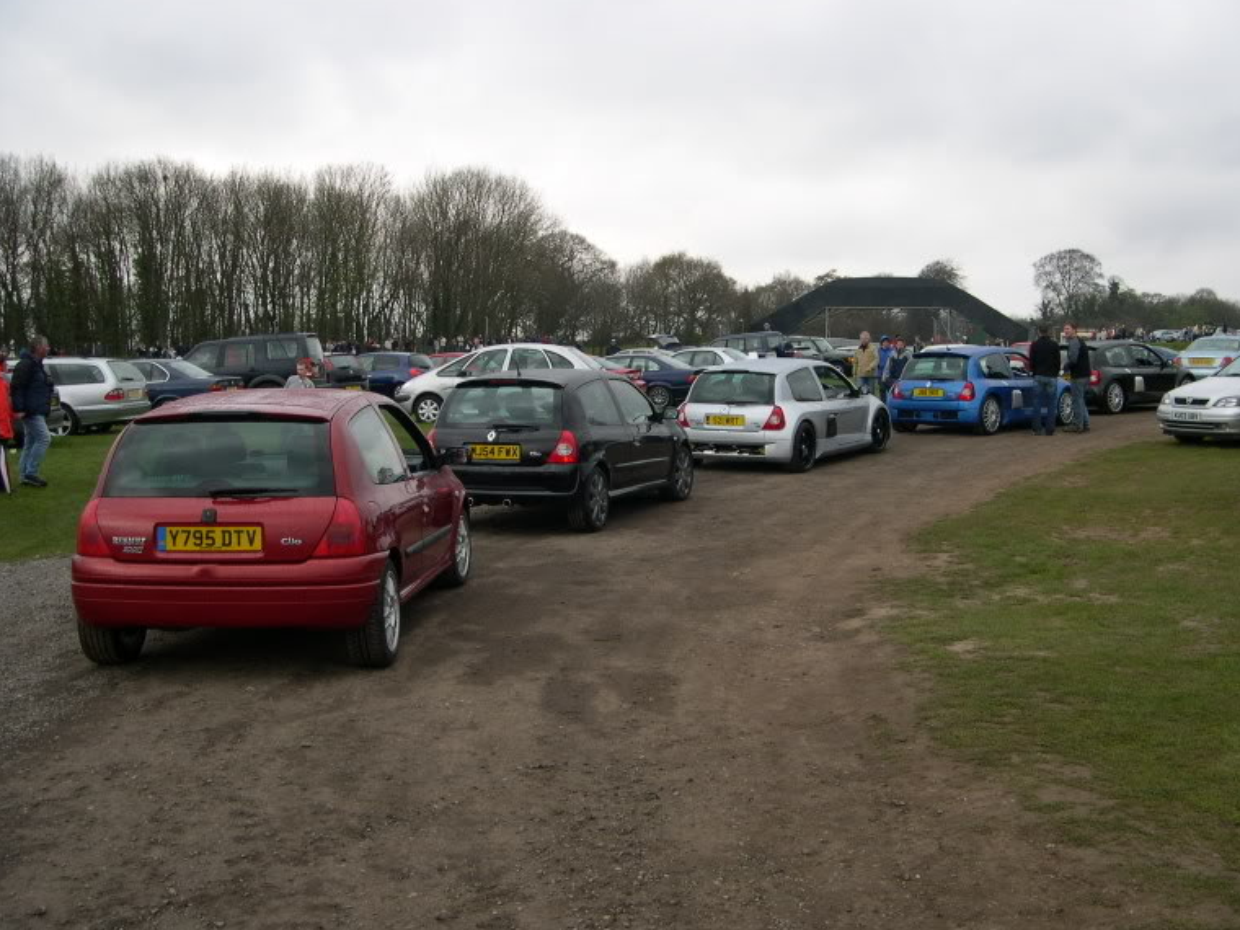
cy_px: 442
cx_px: 646
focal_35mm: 40
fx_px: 1433
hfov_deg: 46.8
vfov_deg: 36.0
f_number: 2.8
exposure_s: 1/500
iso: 100
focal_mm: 8
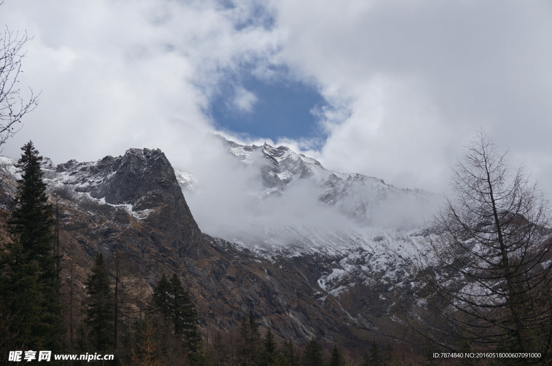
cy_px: 183
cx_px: 276
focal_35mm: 48
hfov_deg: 41.2
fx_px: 735
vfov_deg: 28.0
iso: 100
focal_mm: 32
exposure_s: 1/500
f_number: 9
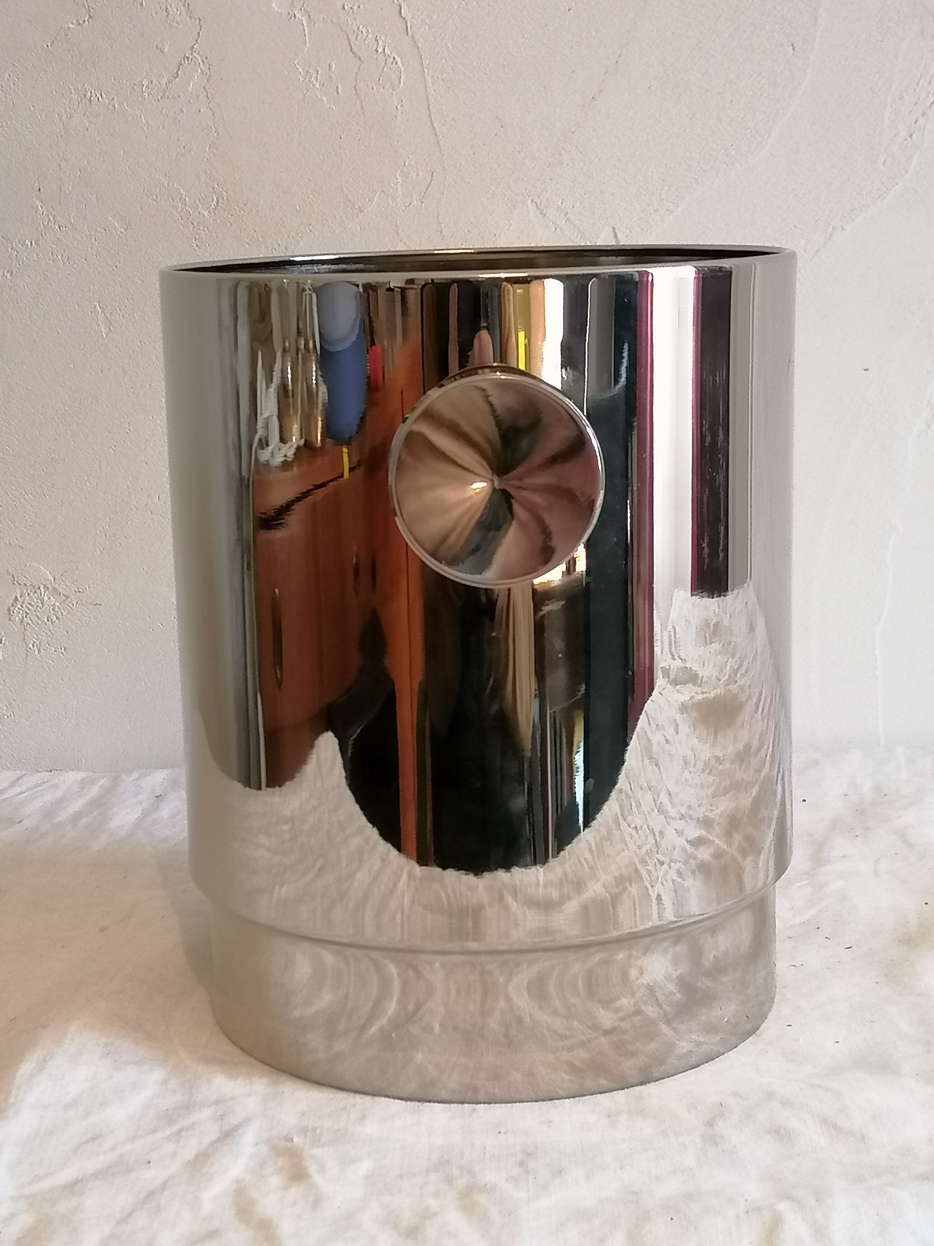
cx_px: 467
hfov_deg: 24.4
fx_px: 2159
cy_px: 623
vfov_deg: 32.2
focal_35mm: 60
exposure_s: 1/120
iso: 400
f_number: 1.8
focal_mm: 5.4
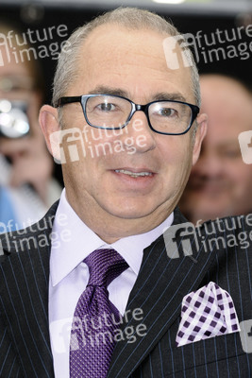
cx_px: 126
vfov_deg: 6.9
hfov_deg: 4.6
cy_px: 189
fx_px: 3147
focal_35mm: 300
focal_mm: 200
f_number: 5
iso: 320
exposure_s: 1/250
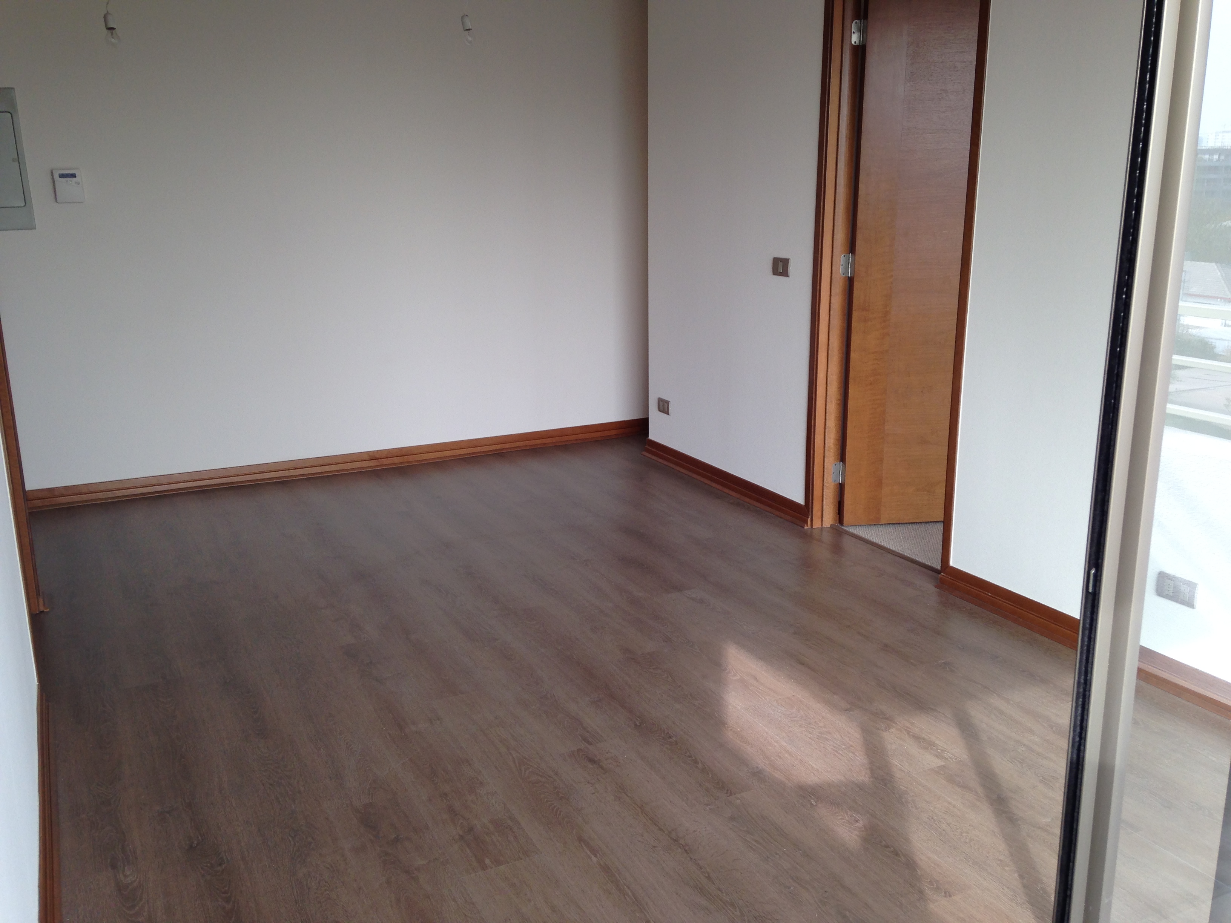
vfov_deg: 42.9
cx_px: 616
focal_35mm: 33
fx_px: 1174
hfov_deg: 55.4
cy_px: 462
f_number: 2.4
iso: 50
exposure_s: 1/134
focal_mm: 4.12
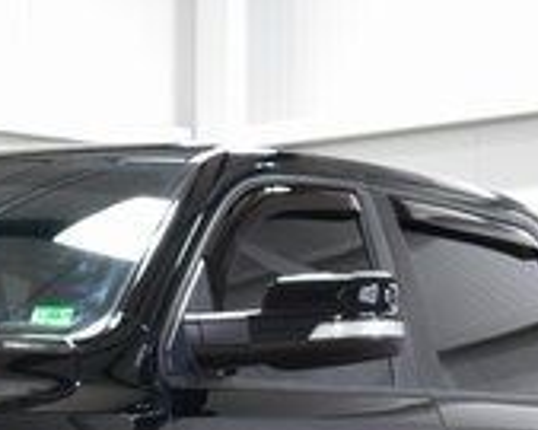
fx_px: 3230
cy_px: 648
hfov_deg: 9.4
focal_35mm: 203
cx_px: -45
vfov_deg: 7.5
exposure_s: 1/60
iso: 1600
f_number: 4
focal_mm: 38
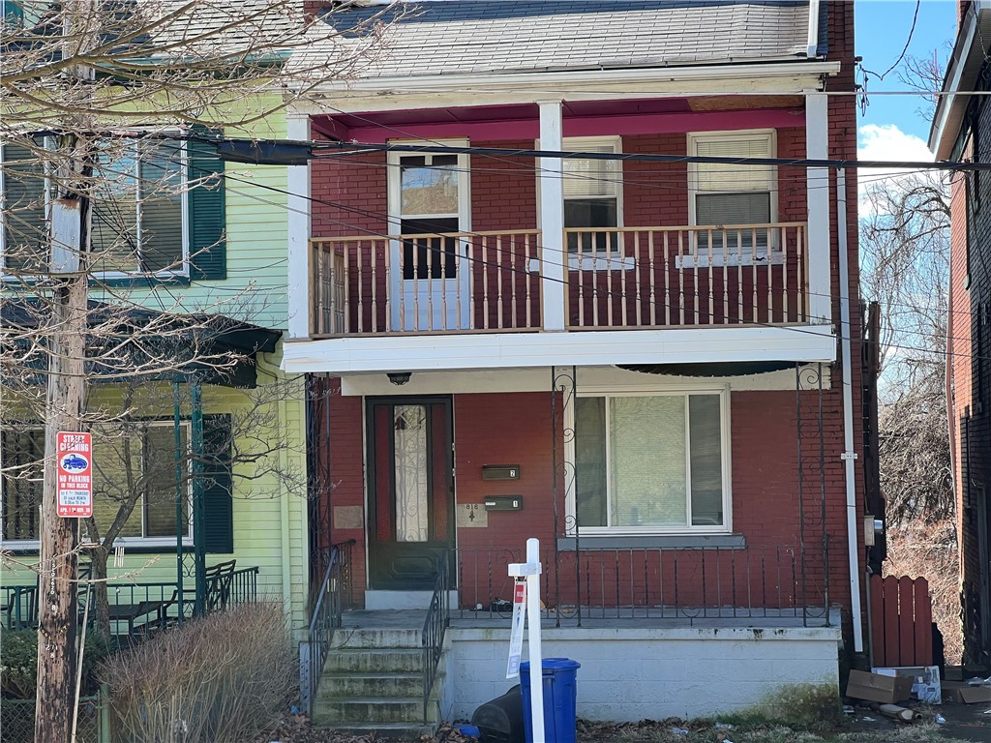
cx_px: 496
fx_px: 2204
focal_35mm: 77
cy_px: 372
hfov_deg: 25.3
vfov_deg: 19.1
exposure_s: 1/171
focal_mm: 9
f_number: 2.8
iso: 32
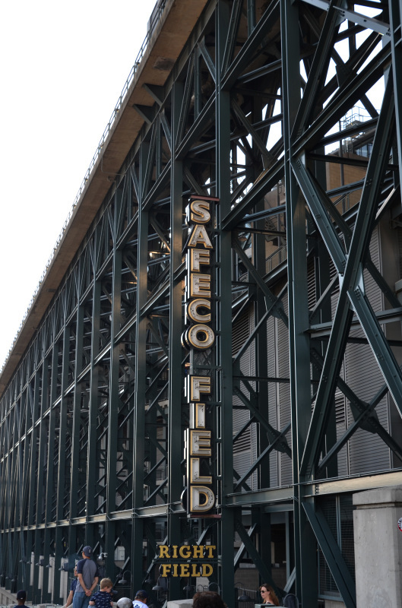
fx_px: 809
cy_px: 304
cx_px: 201
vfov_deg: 41.2
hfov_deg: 27.9
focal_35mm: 48
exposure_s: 1/200
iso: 200
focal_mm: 32
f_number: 7.1
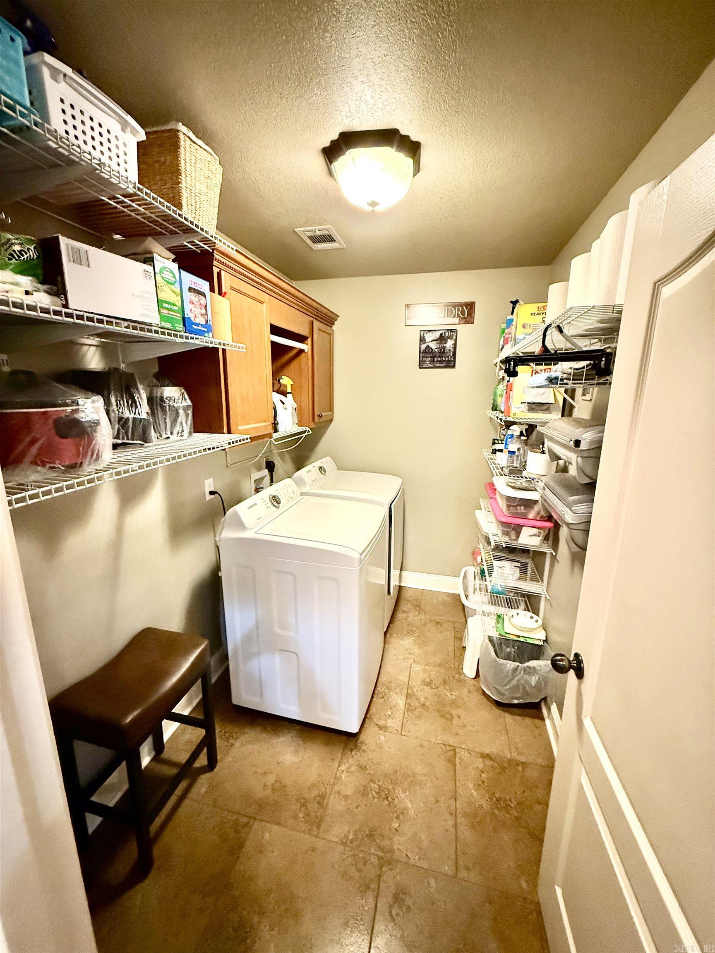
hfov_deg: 85.7
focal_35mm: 14
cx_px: 358
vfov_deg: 102.1
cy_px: 476
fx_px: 386
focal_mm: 2.22
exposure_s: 1/60
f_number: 2.2
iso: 1000
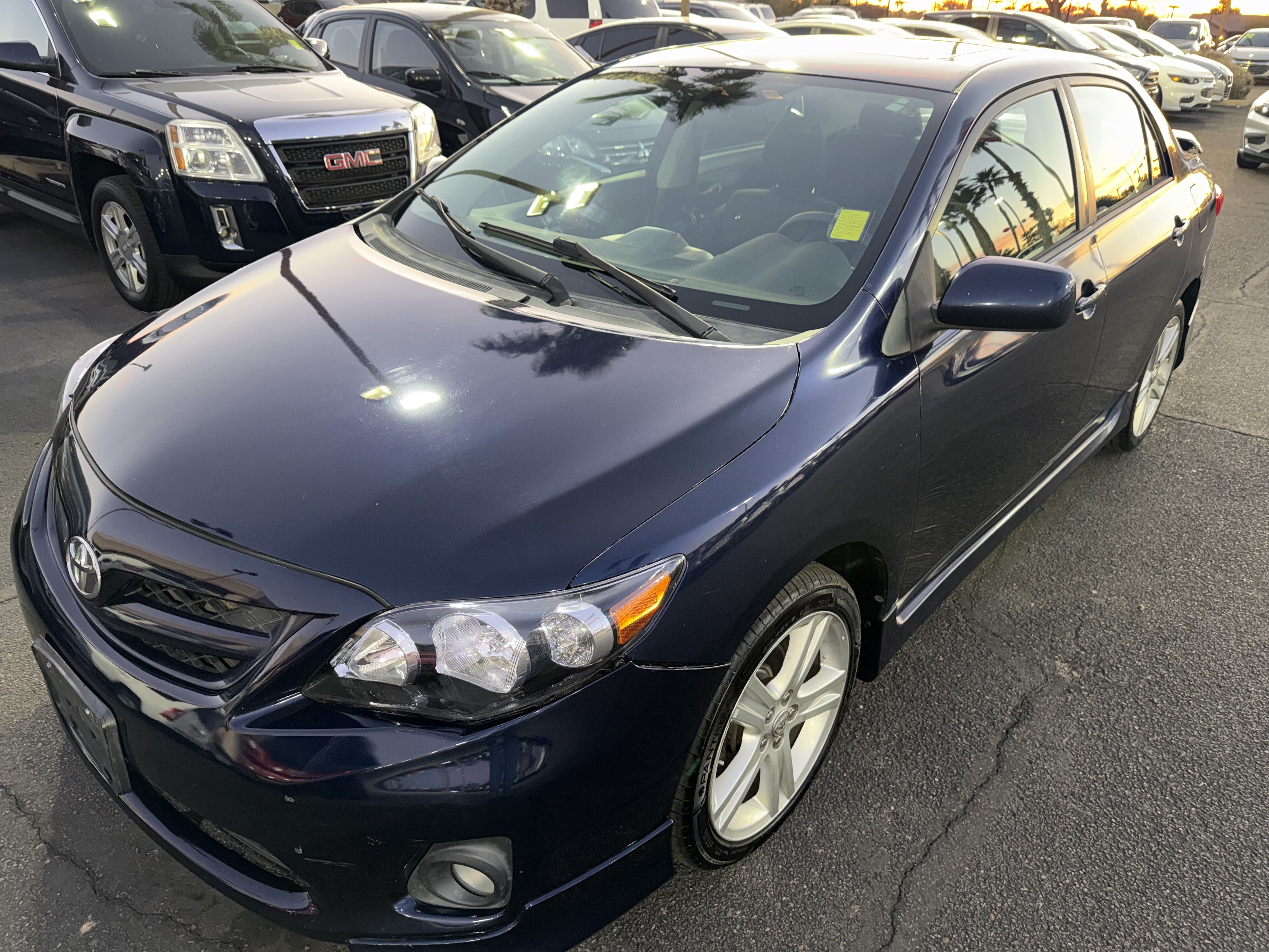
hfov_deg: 71.6
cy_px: 476
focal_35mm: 24
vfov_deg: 56.8
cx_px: 634
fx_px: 880
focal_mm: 6.76
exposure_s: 1/17
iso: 100
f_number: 1.78
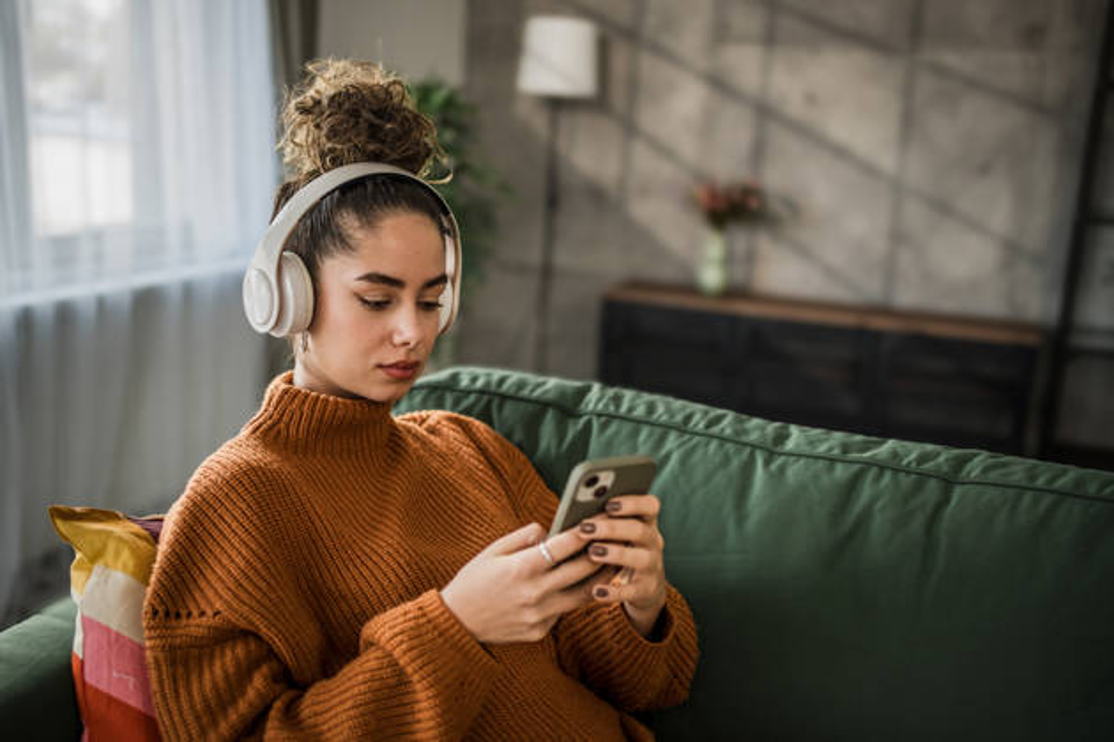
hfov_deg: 54.4
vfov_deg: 37.9
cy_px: 371
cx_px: 557
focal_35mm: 35
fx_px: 1083
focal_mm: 35
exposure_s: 1/320
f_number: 1.8
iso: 320
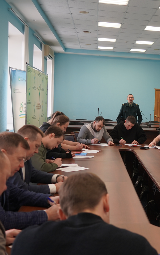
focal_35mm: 51
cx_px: 164
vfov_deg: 39.6
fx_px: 356
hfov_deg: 24.1
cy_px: 128
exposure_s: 1/160
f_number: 4
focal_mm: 30
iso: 400
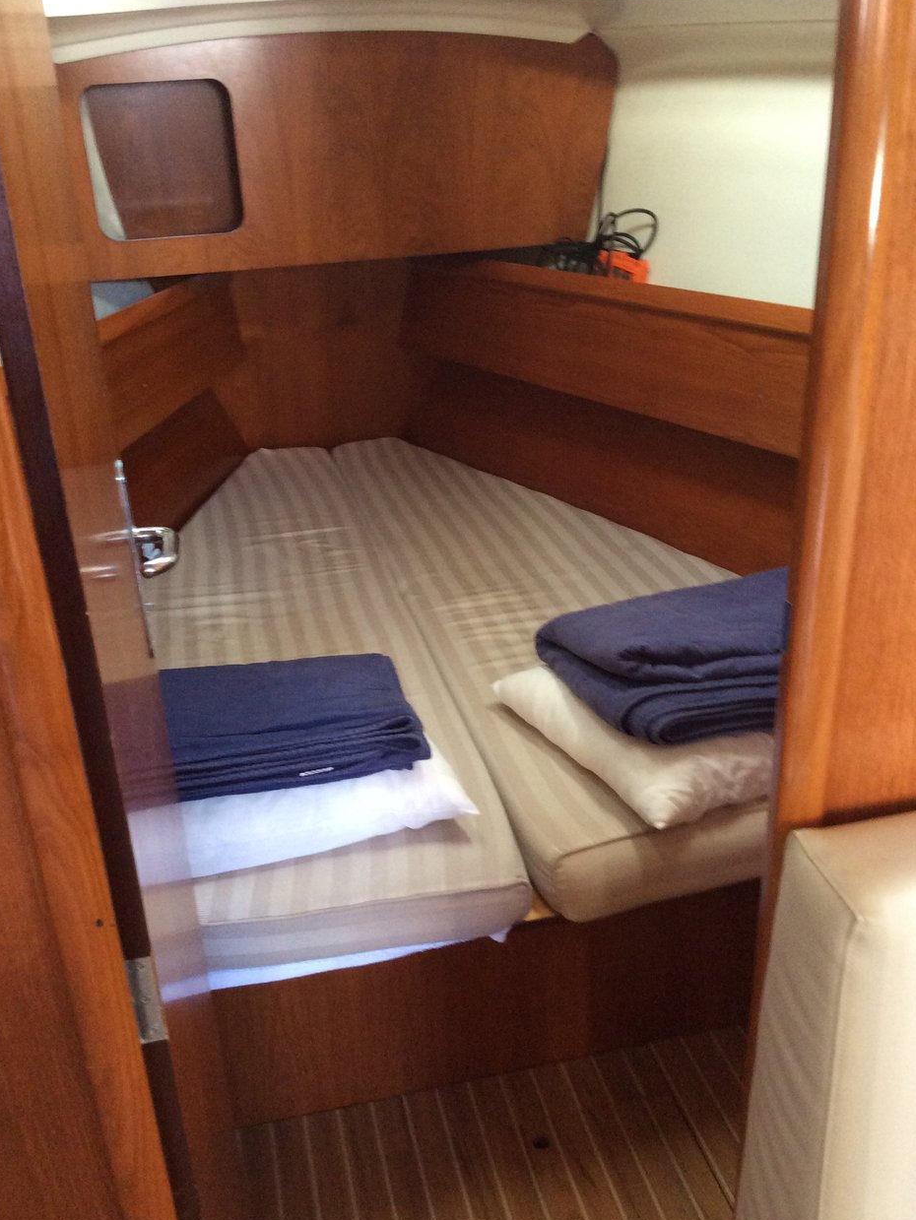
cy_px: 618
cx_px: 451
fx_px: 1164
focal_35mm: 33
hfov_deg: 43.0
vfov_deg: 55.3
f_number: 2.4
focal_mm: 3.3
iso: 200
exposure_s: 1/24
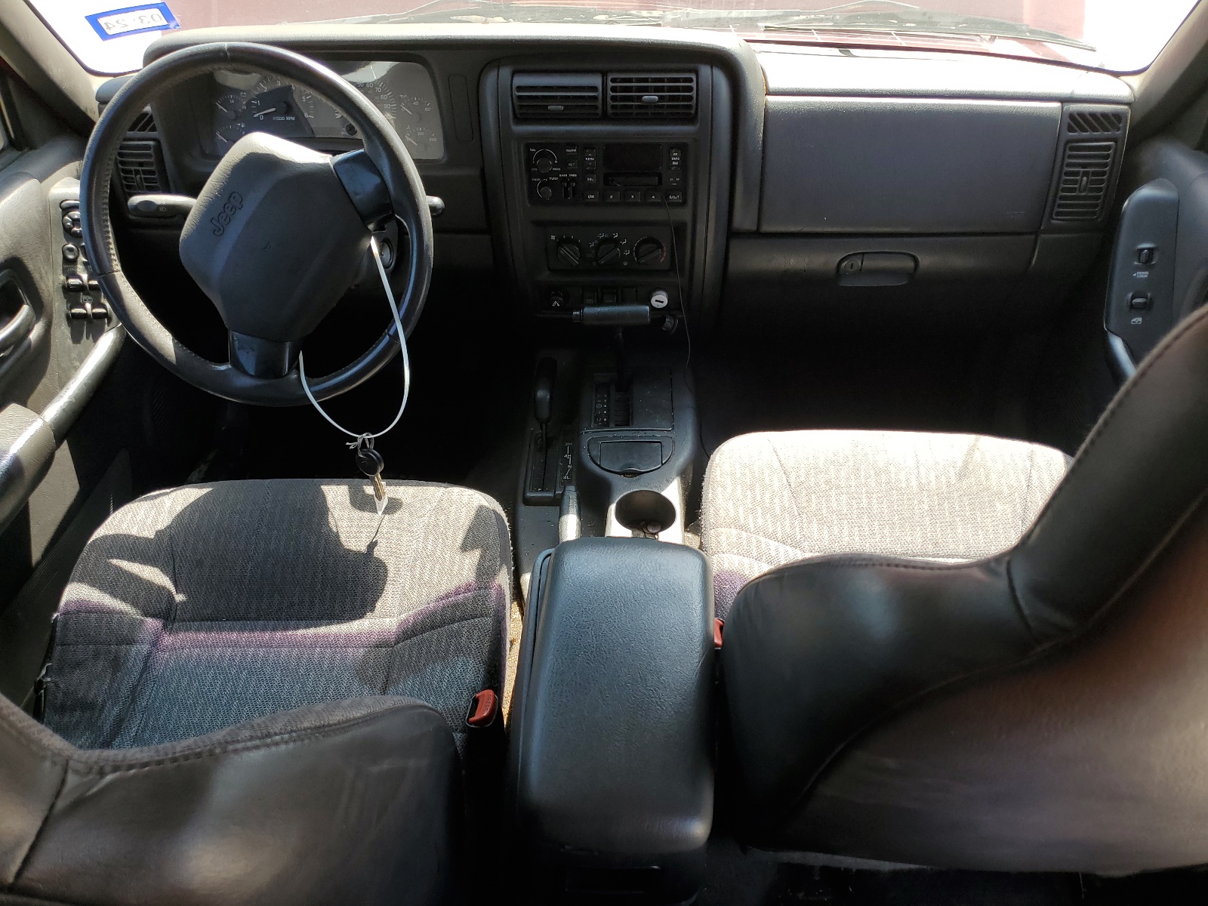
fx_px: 907
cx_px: 604
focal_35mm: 26
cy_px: 453
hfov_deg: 67.3
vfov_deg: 53.1
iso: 50
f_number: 1.5
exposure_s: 1/333
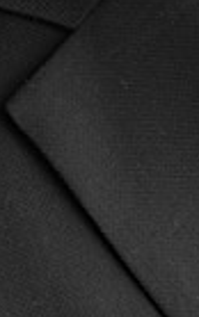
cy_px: -322
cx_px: 309
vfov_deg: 5.8
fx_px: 3043
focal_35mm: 351
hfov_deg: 3.7
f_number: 22
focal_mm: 60
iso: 100
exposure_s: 1/125
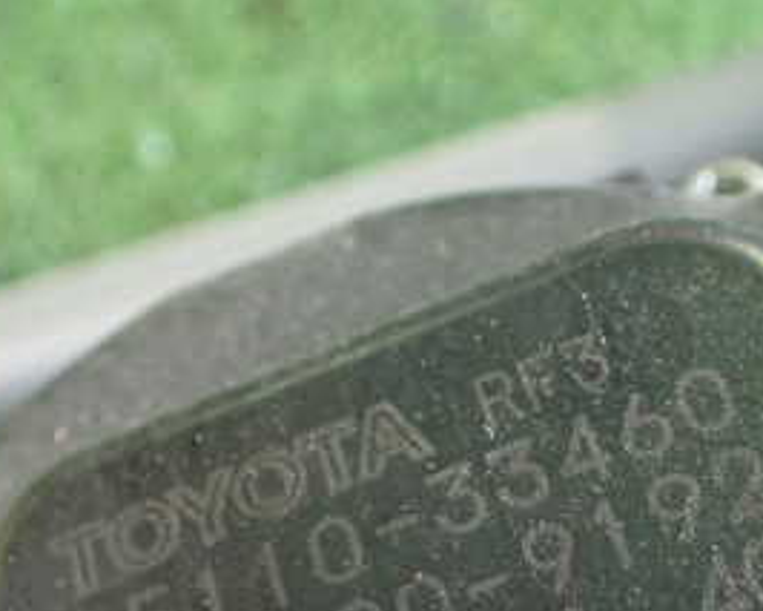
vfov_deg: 22.8
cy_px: 499
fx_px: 1491
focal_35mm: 66
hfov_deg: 28.4
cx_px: 548
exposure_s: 1/30
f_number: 2.3
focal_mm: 5.4
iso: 1000
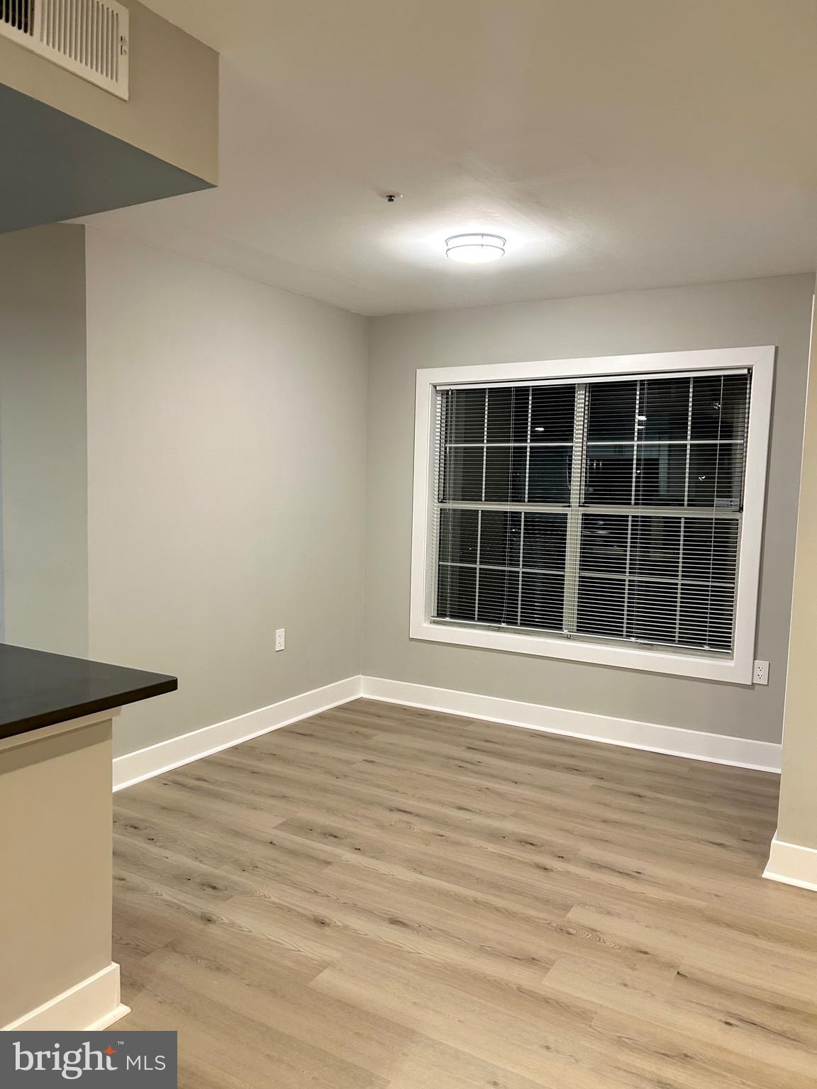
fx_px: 818
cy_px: 544
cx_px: 408
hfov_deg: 53.1
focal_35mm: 26
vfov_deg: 67.3
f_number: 1.5
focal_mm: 5.7
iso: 125
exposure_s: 1/60
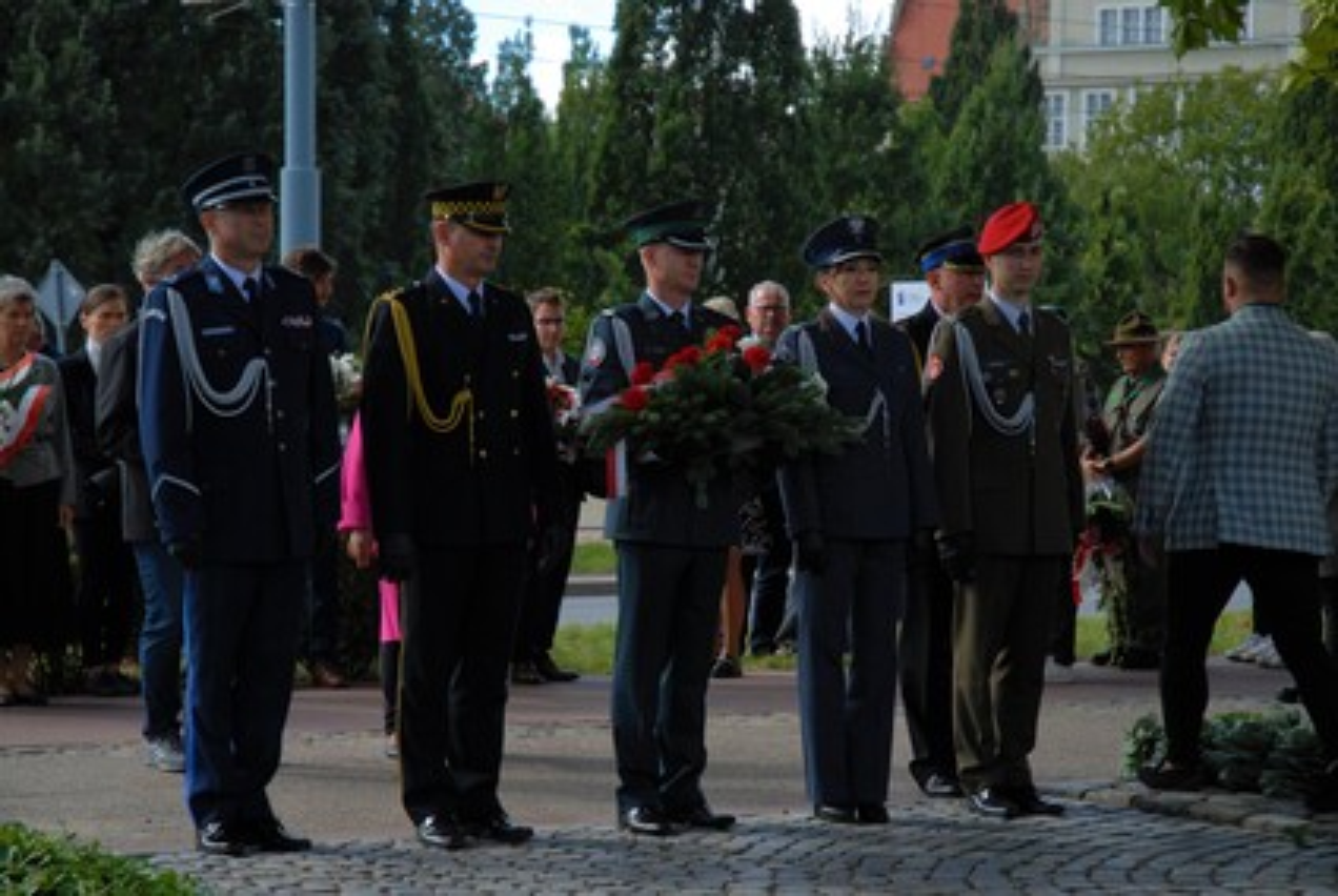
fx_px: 3629
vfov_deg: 14.1
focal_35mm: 98
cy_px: 448
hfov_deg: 20.9
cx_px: 669
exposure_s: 1/400
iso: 250
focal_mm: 65
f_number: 5.6
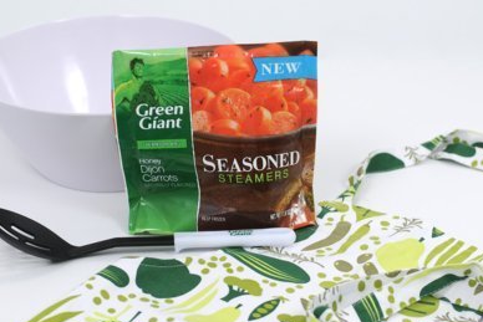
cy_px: 167
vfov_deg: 16.9
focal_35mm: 81
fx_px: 1087
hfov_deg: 25.0
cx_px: 261
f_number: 3.5
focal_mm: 42
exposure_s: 1/160
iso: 200
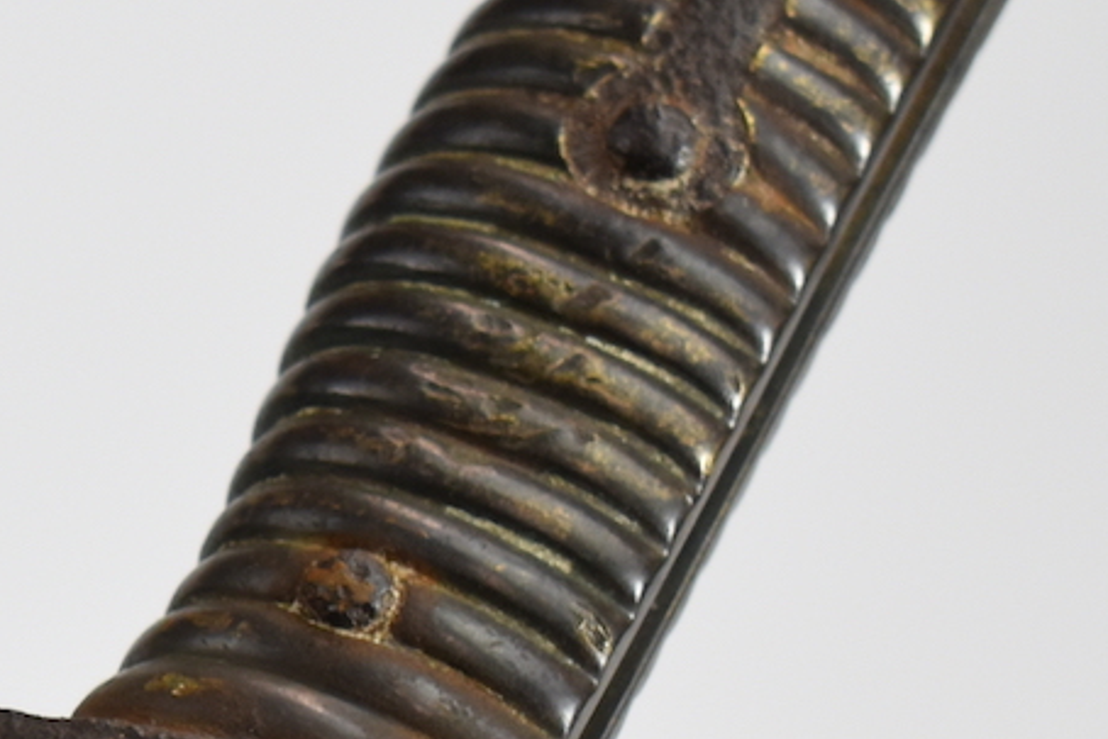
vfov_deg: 4.3
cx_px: -1140
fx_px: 9759
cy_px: 699
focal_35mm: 317
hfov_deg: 6.3
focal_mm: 48
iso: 450
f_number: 5.6
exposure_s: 1/125
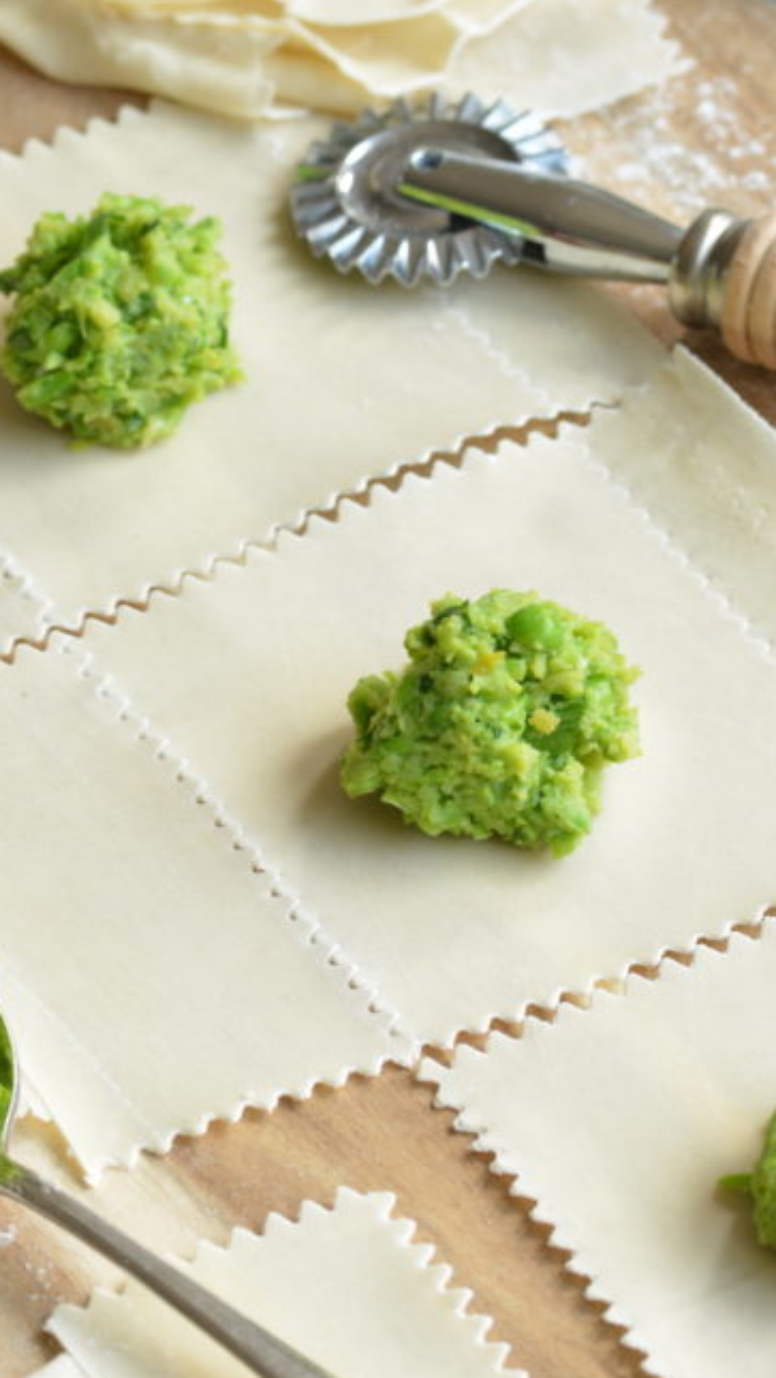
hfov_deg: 4.6
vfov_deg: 8.2
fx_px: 9574
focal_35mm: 262
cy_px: 602
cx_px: 414
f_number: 8
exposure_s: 1/25
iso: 200
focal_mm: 105
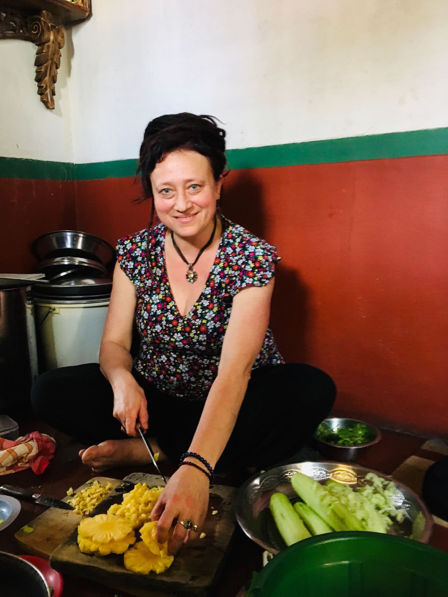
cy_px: 298
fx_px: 500
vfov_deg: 61.7
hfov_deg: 48.2
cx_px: 224
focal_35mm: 29
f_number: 2.2
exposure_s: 1/25
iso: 200
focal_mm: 4.15
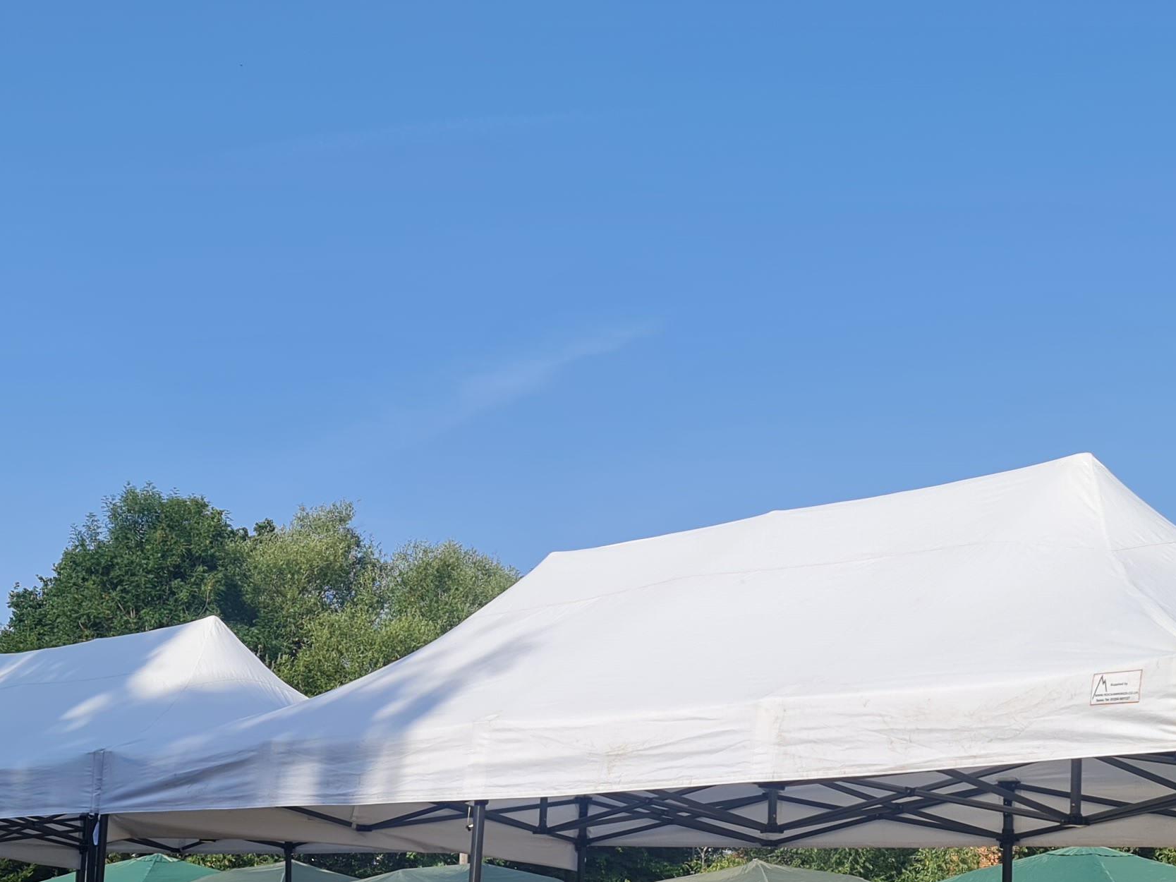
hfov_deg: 32.2
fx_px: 2038
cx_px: 519
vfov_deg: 23.7
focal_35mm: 60
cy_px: 820
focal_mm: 7
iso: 50
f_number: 1.8
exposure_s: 1/1056
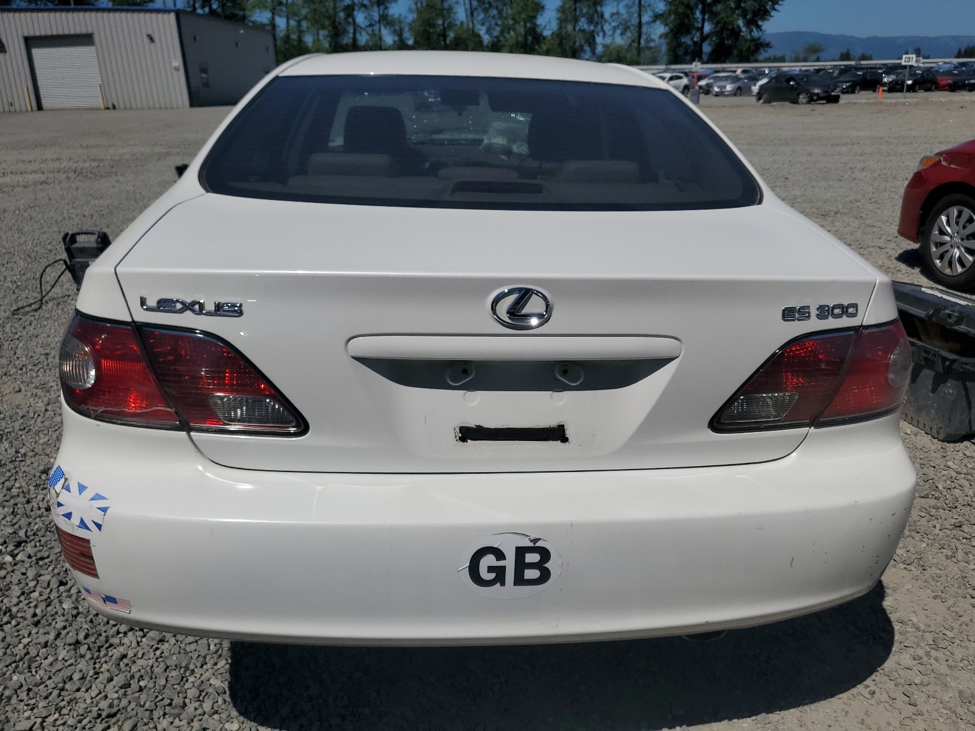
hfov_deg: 67.3
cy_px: 366
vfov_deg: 53.1
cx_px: 488
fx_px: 732
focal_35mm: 26
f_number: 1.5
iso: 50
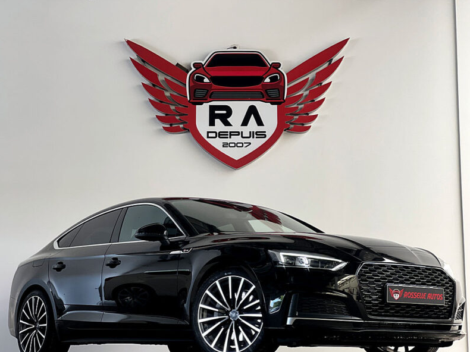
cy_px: 177
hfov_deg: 25.0
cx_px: 237
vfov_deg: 18.9
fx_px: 1059
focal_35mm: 78
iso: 80
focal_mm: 9
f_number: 2.8
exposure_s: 1/121
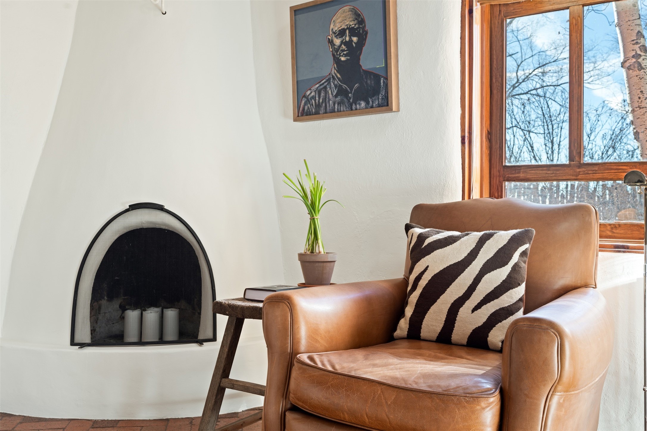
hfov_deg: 55.8
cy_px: 216
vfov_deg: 38.9
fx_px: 611
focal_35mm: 34
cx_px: 324
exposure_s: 1/1.67
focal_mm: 34
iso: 100
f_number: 8
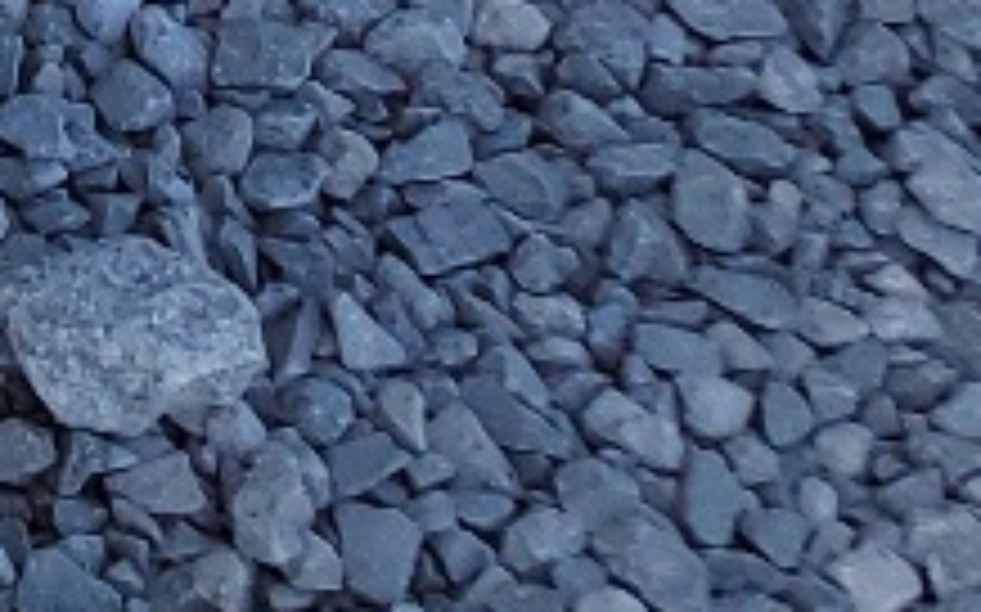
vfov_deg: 6.2
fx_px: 5398
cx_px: -2354
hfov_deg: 8.1
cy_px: -922
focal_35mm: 202
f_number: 1.5
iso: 50
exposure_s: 1/1429
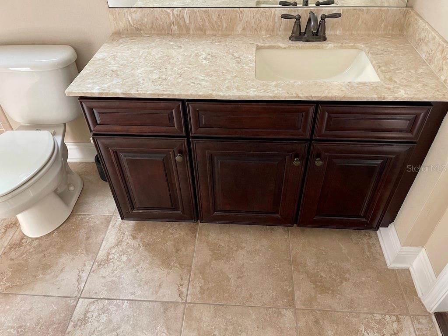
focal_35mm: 26
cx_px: 224
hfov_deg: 67.3
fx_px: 336
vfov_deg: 53.1
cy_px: 168
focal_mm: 5.1
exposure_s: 1/60
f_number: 1.6
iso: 400
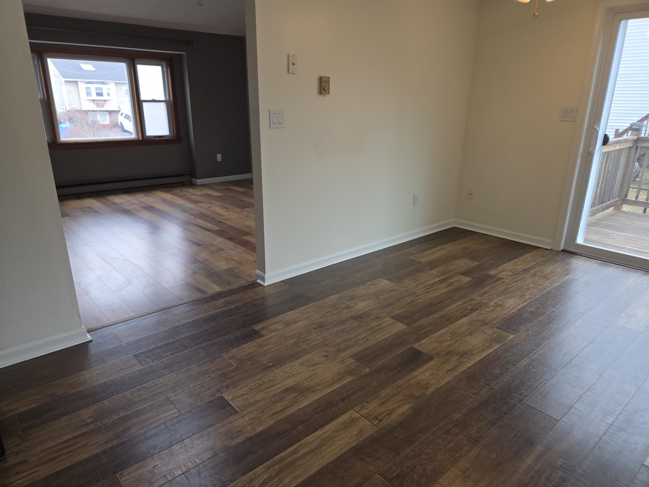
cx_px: 324
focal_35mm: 23
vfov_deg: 58.9
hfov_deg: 73.9
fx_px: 431
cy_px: 244
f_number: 1.8
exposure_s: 1/120
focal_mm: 5.4
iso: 50
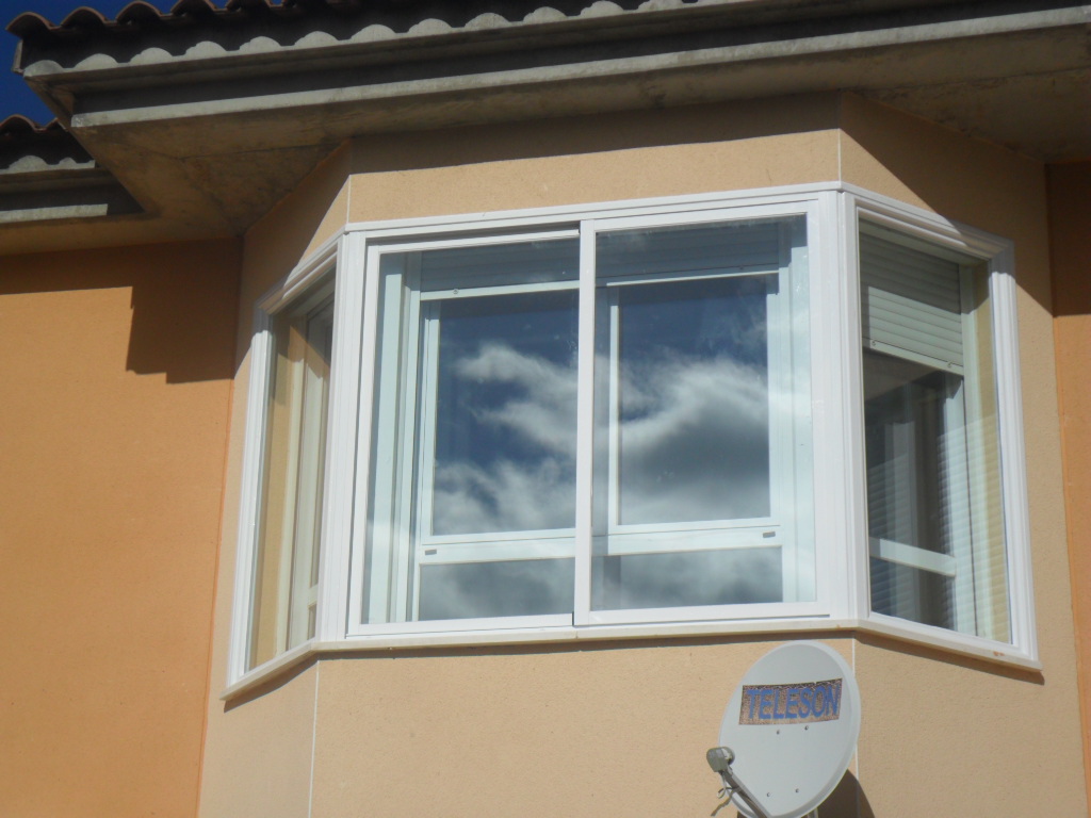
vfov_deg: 19.9
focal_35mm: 74
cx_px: 546
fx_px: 2332
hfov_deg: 26.3
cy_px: 409
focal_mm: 13.2
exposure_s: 1/500
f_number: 9.8
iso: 100
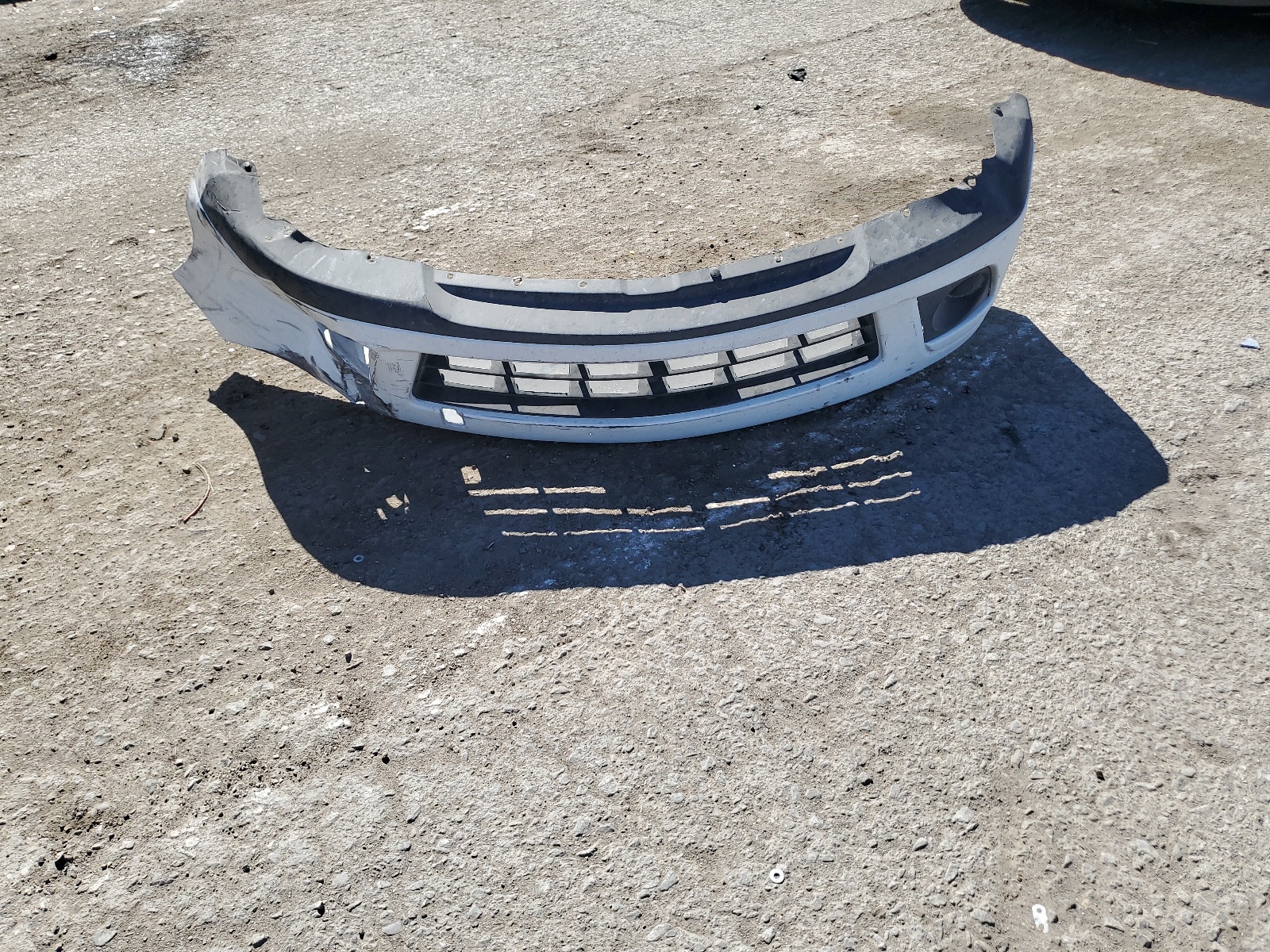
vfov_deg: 53.1
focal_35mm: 26
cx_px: 635
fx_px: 954
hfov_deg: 67.3
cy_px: 476
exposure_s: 1/1667
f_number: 1.5
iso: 50
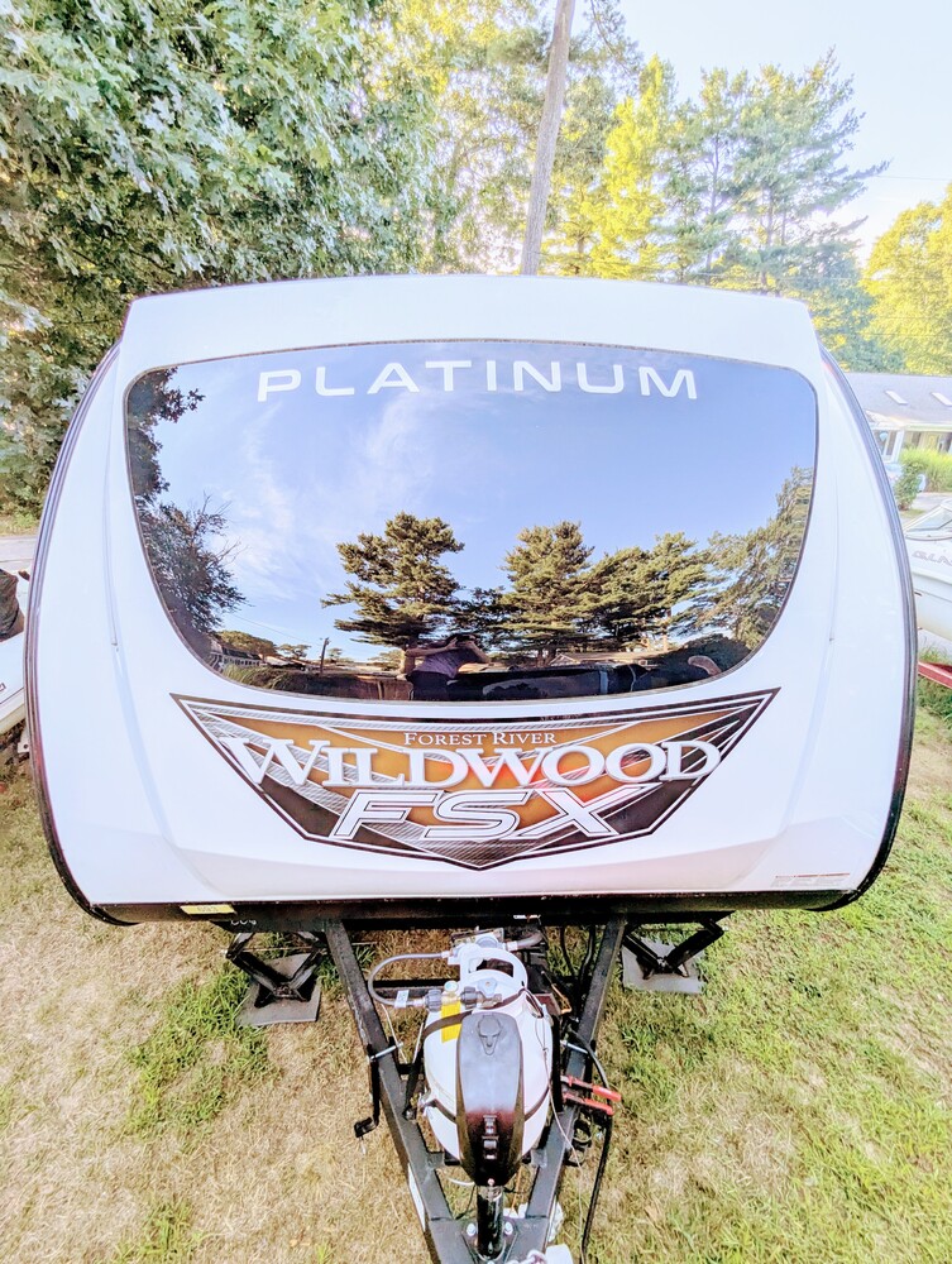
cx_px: 476
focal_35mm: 16
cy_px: 632
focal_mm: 2.35
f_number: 2.2
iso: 39
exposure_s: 1/213
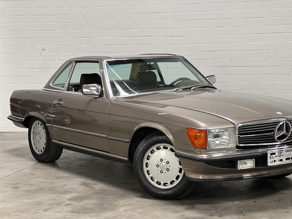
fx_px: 650
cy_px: 110
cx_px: 146
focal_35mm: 77
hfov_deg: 25.3
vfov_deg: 19.1
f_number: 2.8
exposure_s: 1/33
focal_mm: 9
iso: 125
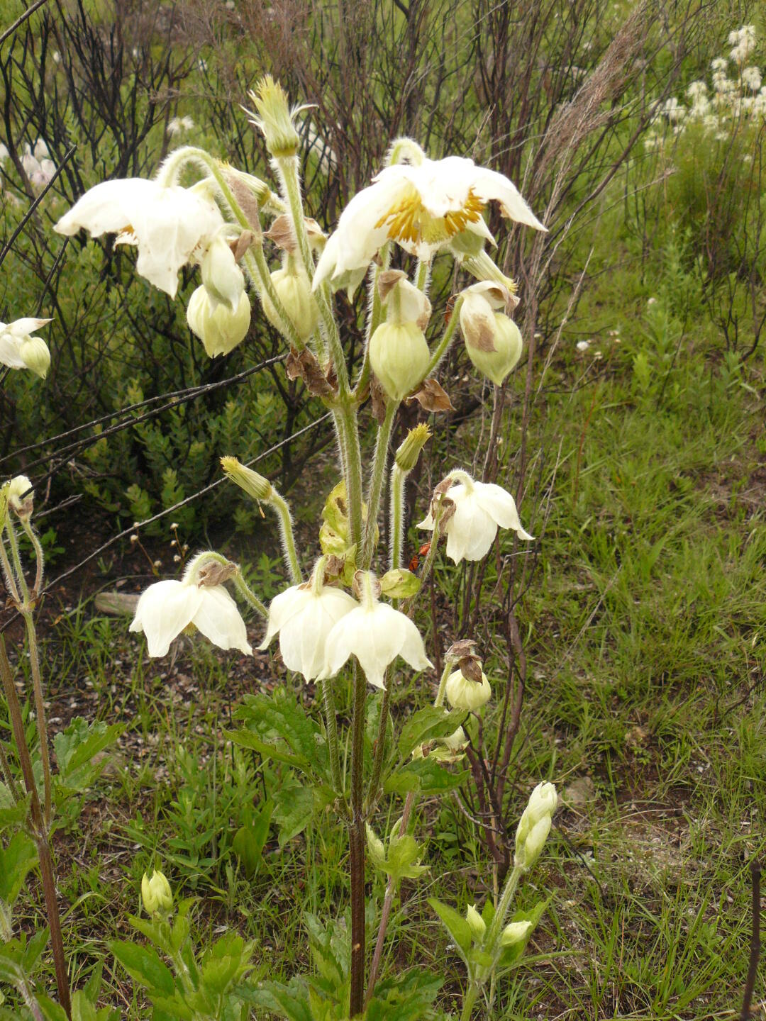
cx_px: 383
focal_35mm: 36
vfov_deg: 51.4
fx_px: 1062
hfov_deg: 39.7
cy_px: 510
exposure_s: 1/250
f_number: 4
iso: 200
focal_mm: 6
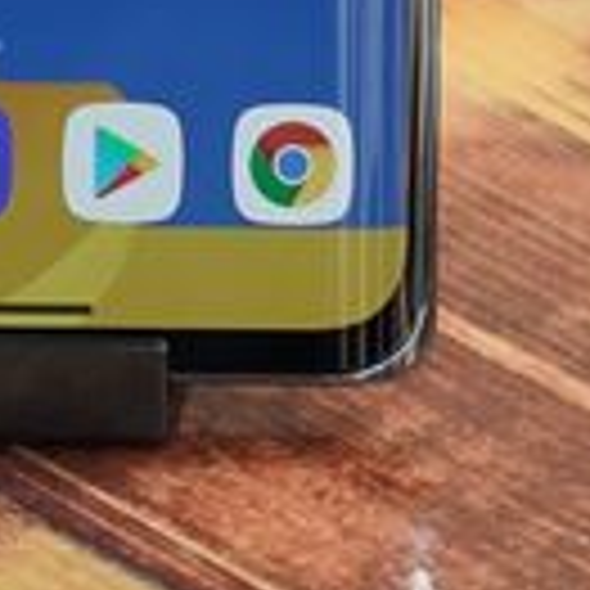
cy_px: -748
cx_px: 54
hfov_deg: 7.4
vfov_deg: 7.0
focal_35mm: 237
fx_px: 4570
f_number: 4.5
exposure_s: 1/80
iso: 100
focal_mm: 38
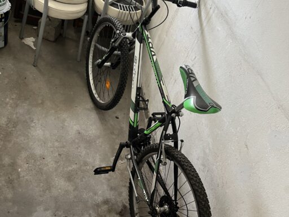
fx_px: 217
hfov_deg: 67.3
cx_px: 144
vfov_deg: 53.1
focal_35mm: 26
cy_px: 108
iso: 200
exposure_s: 1/60
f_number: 1.6
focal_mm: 5.1
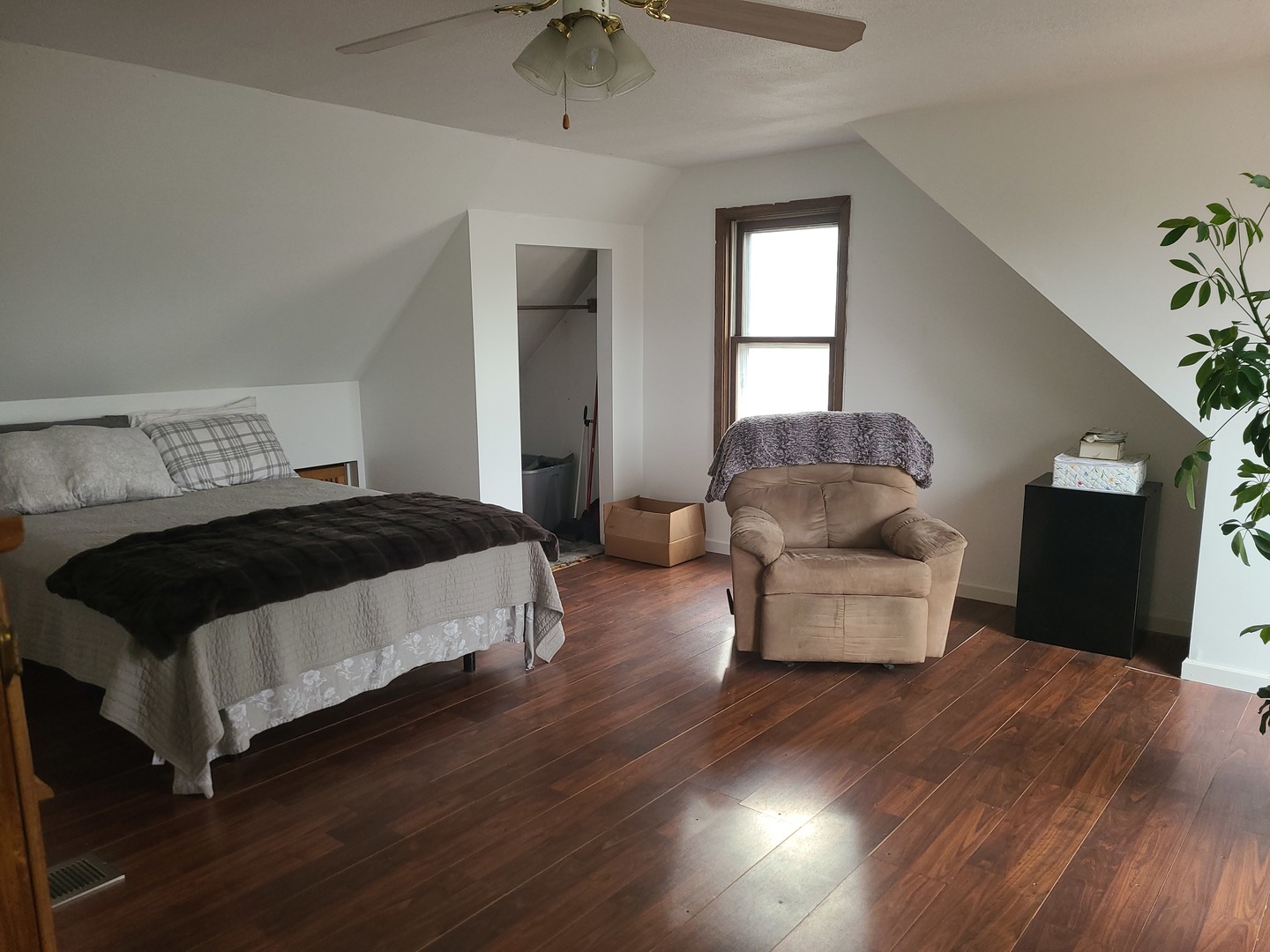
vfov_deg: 53.1
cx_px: 635
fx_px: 954
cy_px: 476
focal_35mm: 26
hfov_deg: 67.3
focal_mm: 5.4
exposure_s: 1/60
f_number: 1.8
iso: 100
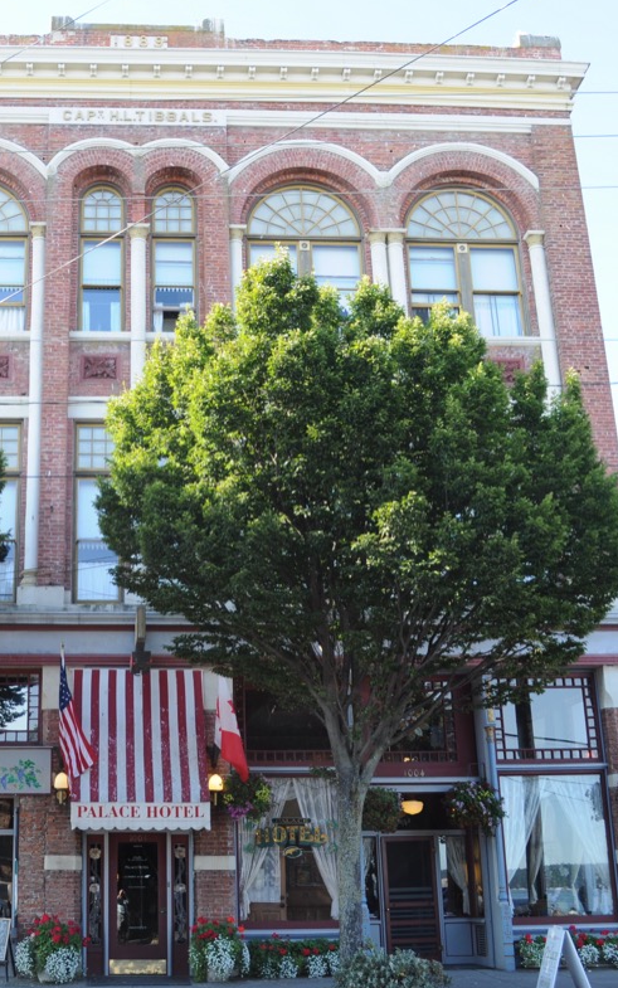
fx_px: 1131
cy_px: 493
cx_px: 149
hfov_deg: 30.0
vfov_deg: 47.2
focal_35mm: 42
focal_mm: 18
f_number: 5.6
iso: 200
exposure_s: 1/125
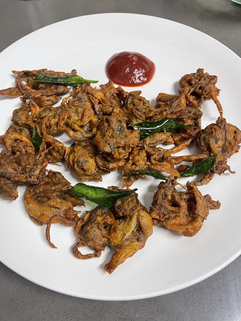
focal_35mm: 26
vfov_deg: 67.3
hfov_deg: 53.1
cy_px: 160
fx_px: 241
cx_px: 120
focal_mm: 4.2
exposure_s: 1/60
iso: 125
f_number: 1.6
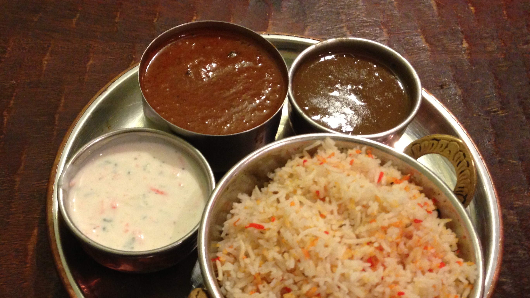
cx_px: 245
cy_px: 228
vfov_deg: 27.3
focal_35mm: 43
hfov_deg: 47.3
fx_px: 604
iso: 320
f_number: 2.4
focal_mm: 4.13
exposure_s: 1/20
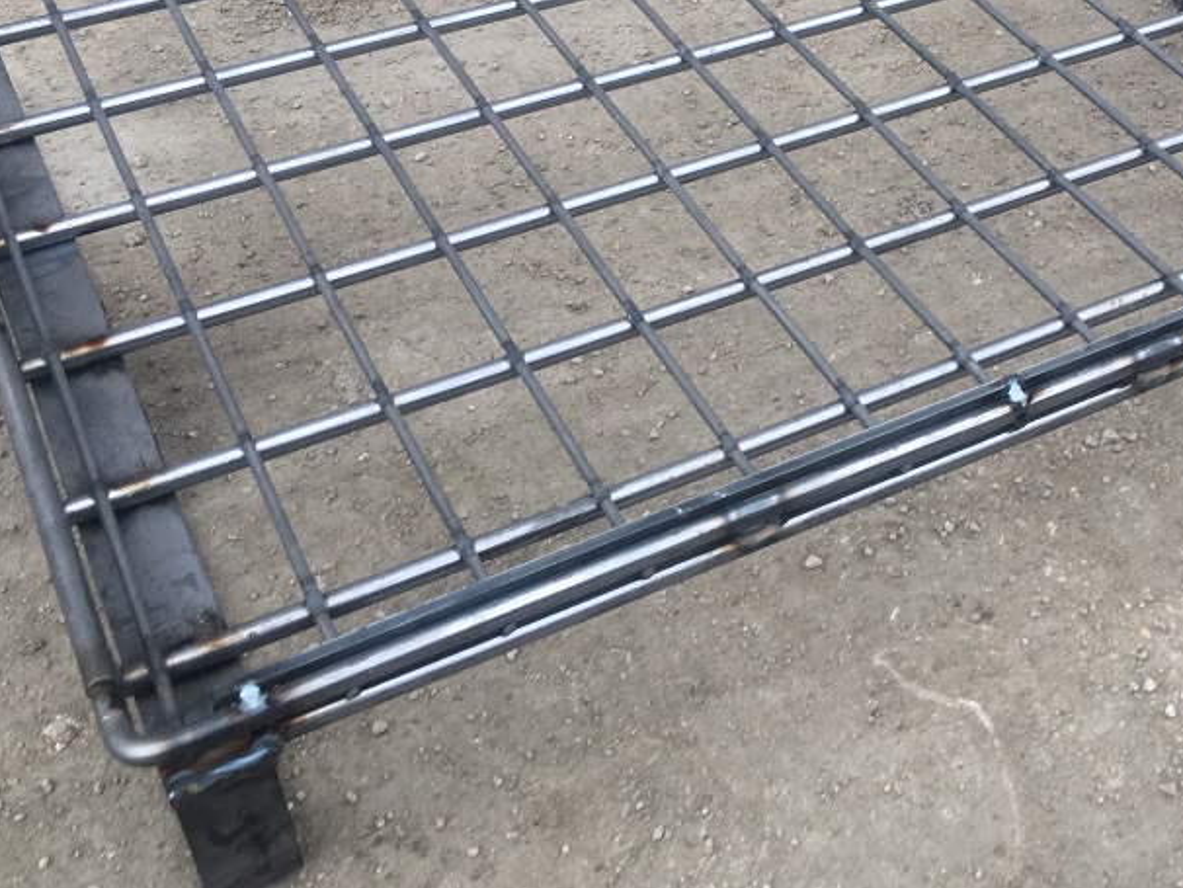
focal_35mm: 49
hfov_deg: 38.5
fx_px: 1675
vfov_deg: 29.6
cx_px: 775
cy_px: 342
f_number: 2.2
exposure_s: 1/100
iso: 40
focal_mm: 4.15
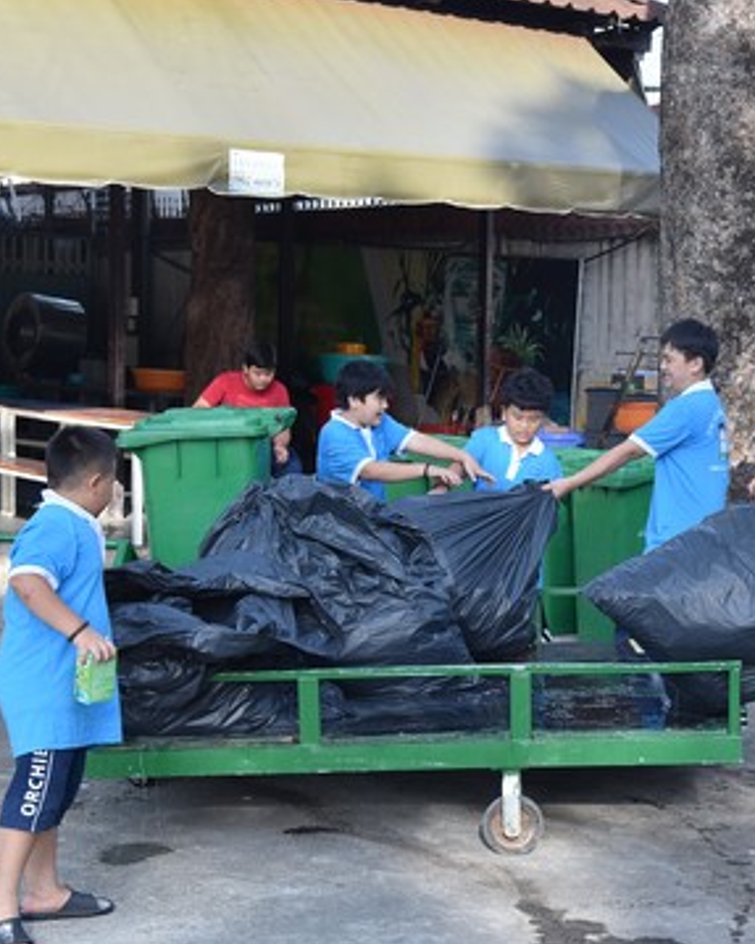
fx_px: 1900
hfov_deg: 22.2
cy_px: 431
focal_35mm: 68
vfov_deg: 27.9
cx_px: 605
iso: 100
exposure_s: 1/160
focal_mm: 40
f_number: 5
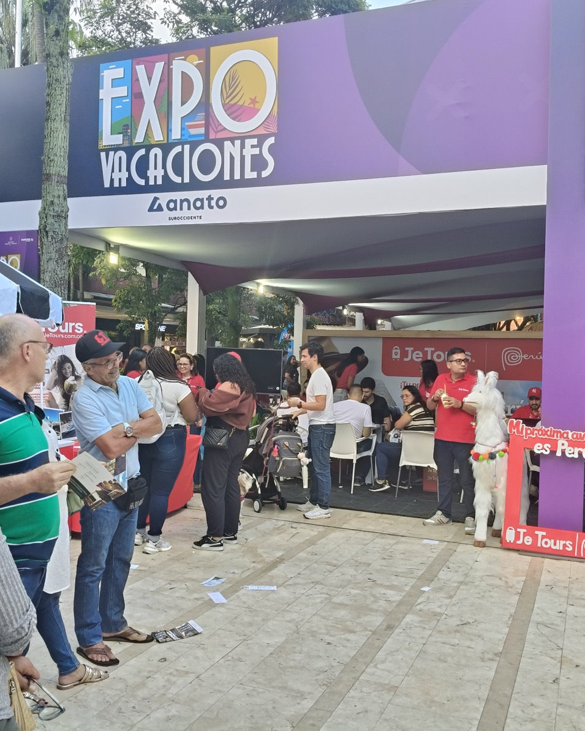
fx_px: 736
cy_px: 366
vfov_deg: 52.8
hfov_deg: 43.3
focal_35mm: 34
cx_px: 270
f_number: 1.8
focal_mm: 4.84
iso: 100
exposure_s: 1/100
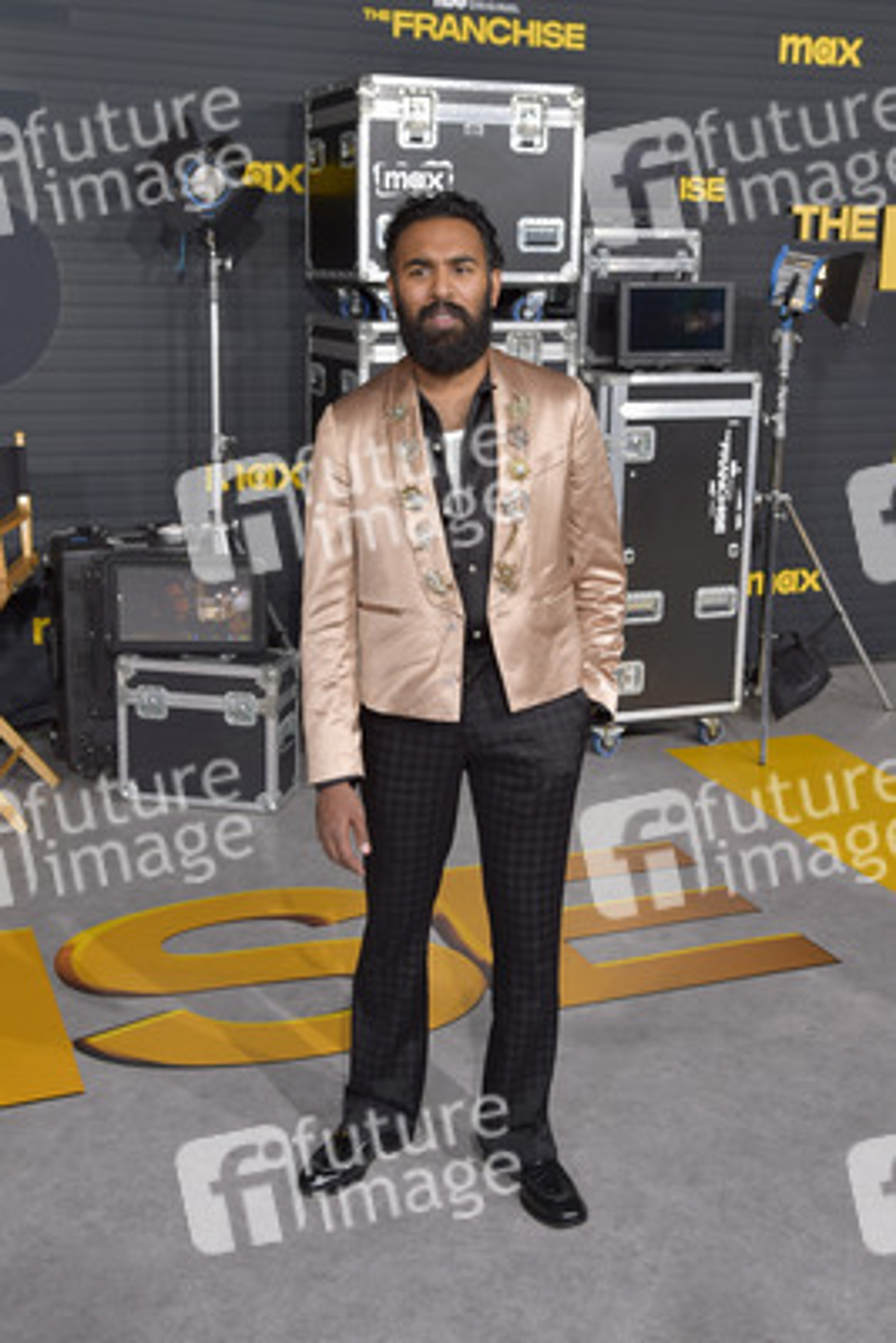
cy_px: 672
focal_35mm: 38
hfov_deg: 35.1
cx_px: 448
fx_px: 1417
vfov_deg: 50.7
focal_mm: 38
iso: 320
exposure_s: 1/250
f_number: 6.3
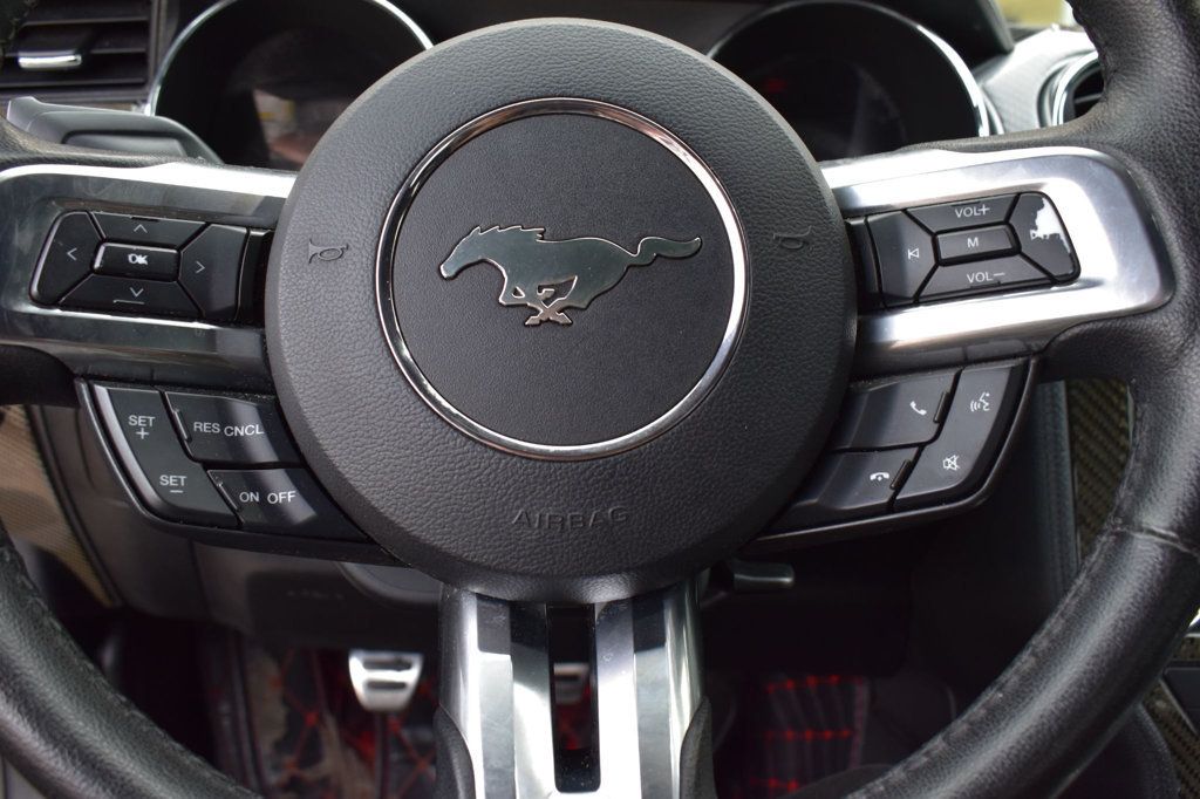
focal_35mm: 33
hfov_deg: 57.2
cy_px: 400
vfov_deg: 39.9
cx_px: 600
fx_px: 1100
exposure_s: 1/15
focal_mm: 22
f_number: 6.3
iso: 500
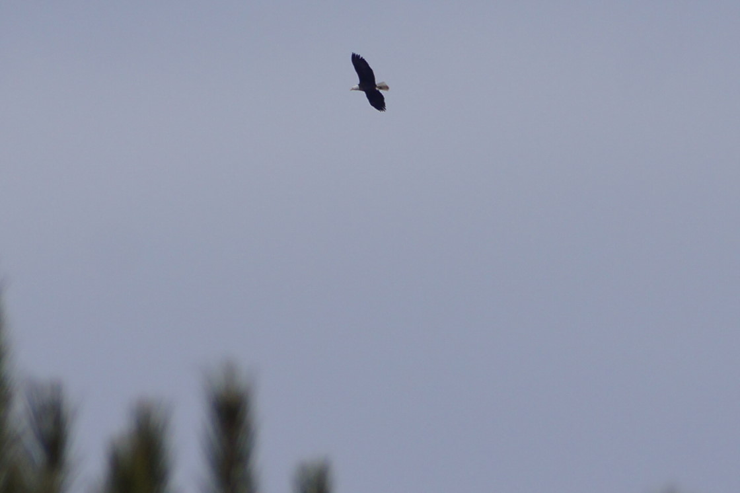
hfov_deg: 5.5
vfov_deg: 3.7
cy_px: 246
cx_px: 370
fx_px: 7706
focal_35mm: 375
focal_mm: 250
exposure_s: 1/400
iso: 100
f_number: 6.3
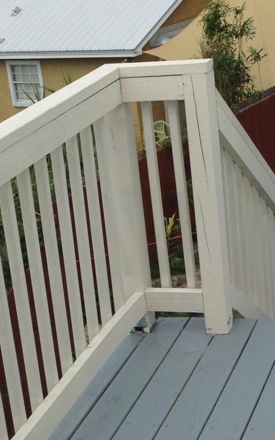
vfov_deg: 24.0
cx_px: 166
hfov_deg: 15.2
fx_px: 1031
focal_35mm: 86
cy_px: 263
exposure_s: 1/1808
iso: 50
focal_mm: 4.12
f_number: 2.4
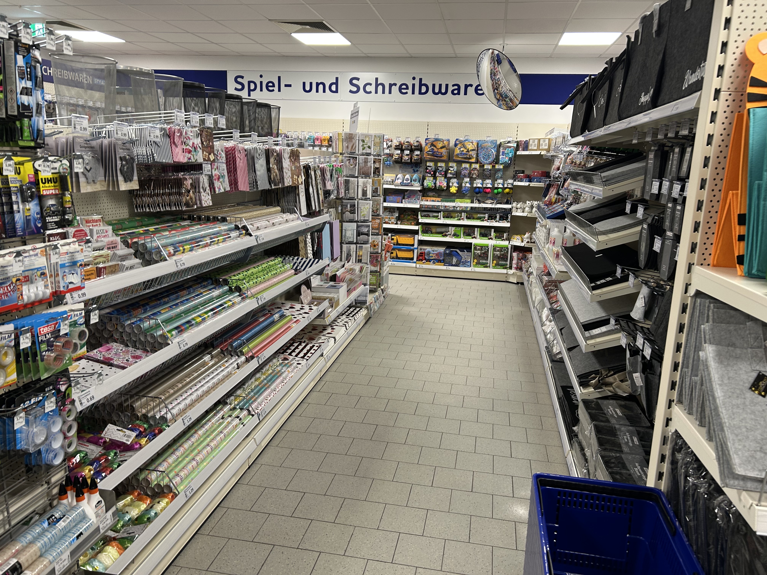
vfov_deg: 53.1
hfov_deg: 67.3
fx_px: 576
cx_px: 384
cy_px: 288
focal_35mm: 26
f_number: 1.5
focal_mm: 5.7
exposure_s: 1/50
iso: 80
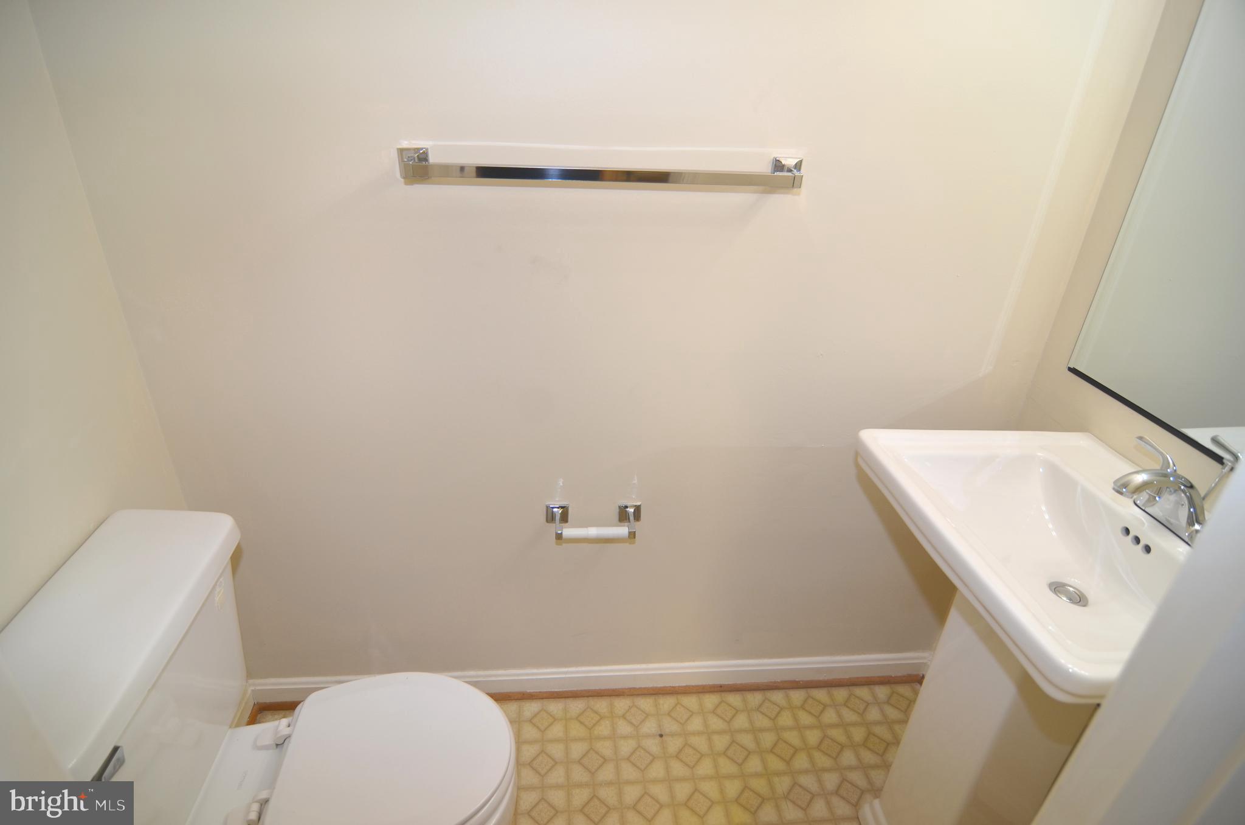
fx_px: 621
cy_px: 412
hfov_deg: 90.1
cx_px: 622
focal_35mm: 18
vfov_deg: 67.1
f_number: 4
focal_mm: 12
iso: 140
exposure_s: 1/60
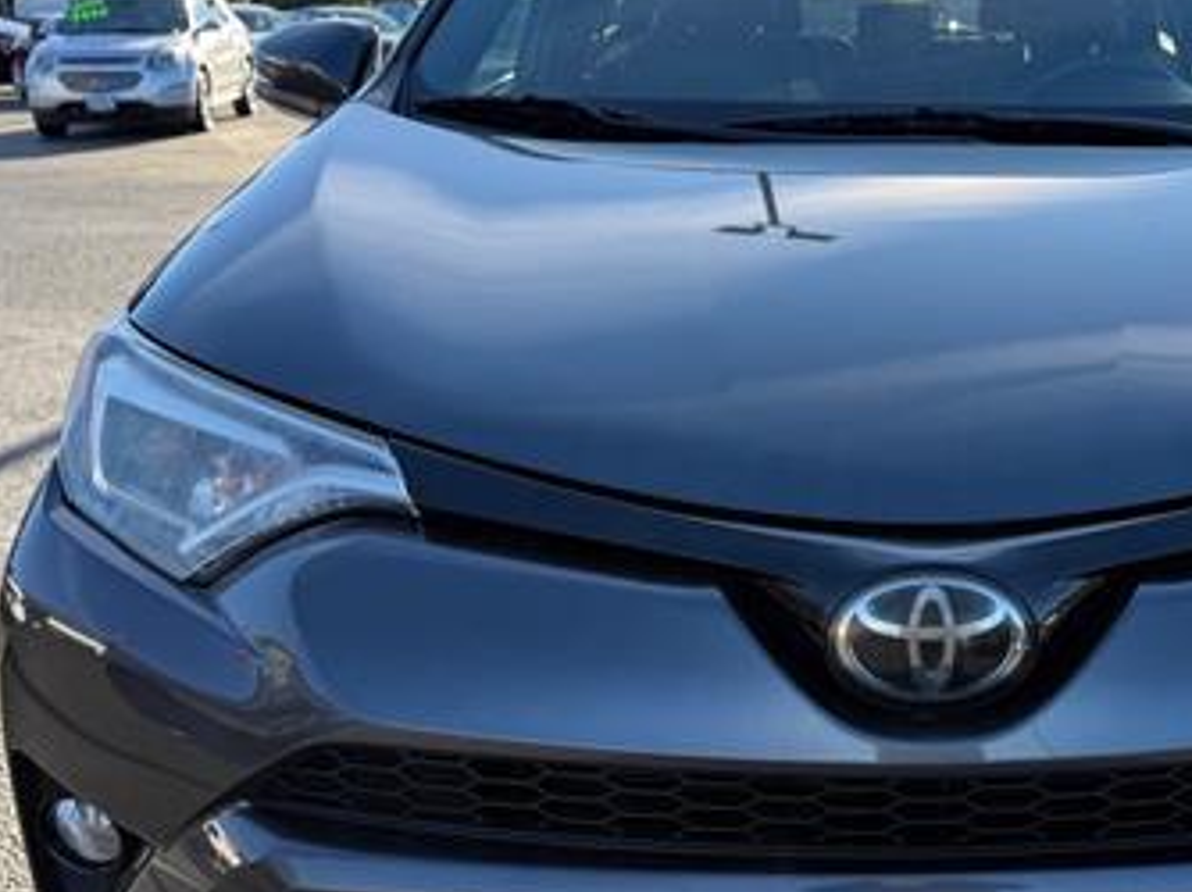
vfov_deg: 31.5
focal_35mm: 46
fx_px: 1583
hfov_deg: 39.8
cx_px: 939
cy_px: 478
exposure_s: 1/1139
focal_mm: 6.76
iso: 80
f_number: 1.78
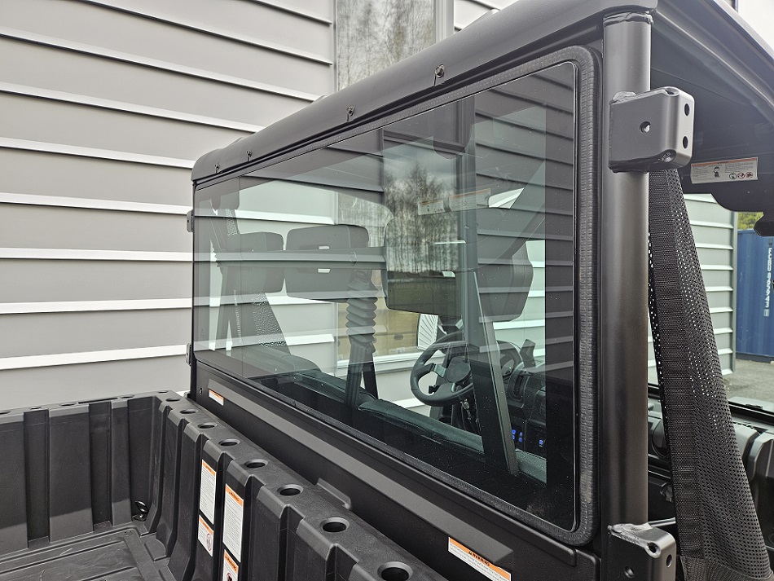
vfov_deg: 58.9
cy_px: 290
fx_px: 514
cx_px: 387
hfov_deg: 73.9
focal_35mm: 23
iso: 25
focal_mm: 5.4
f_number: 1.8
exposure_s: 1/100
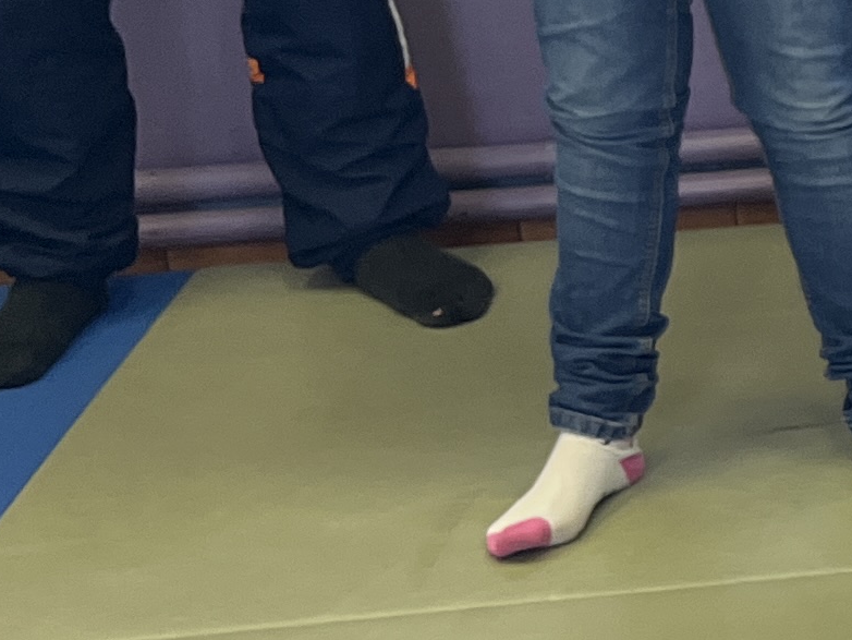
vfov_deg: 11.0
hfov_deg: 12.2
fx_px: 3299
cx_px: 1938
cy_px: 58
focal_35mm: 134
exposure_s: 1/100
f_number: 1.6
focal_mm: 5.1
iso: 125
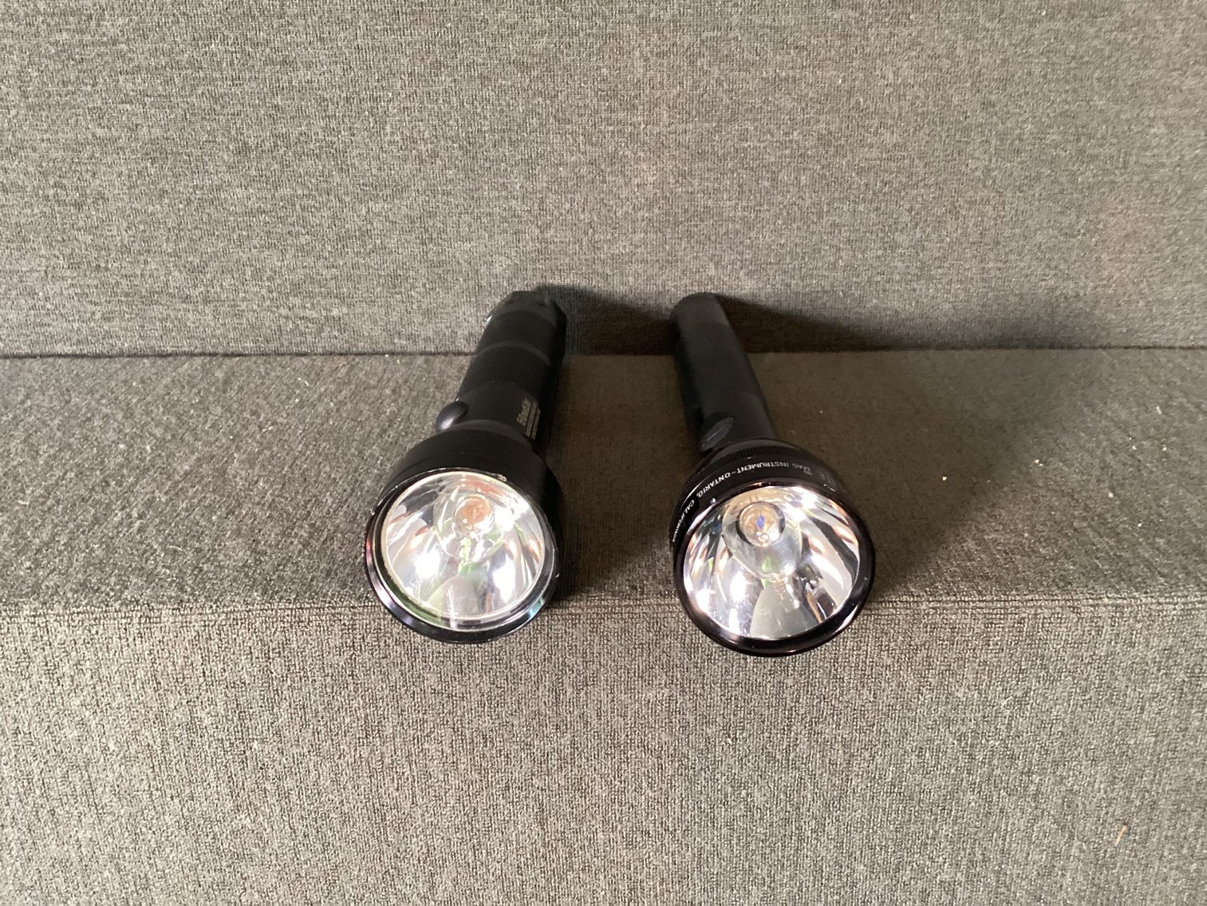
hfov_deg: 58.3
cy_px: 453
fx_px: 1081
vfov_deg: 45.4
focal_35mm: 31
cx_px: 604
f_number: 2.4
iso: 400
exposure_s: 1/40
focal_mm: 3.3
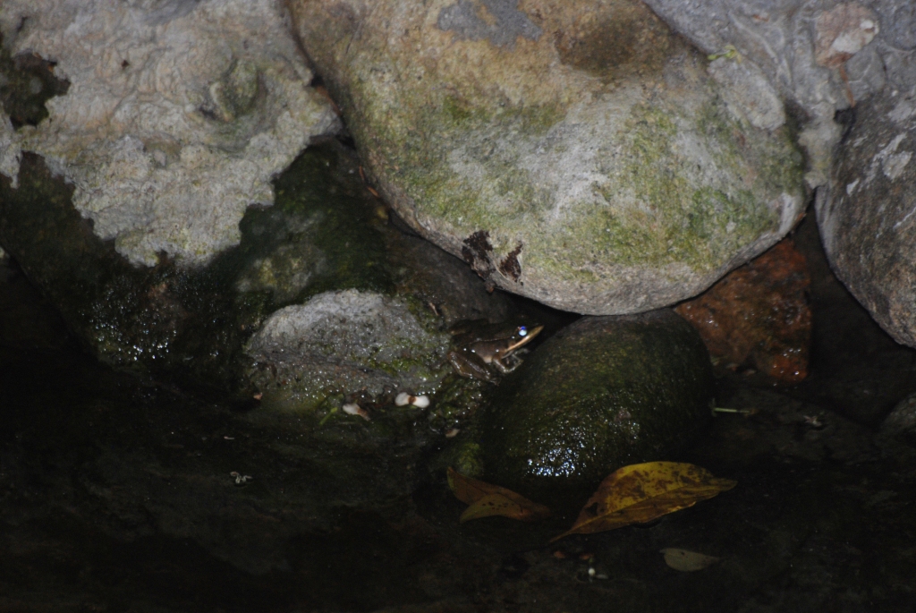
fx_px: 11461
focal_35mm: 450
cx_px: 458
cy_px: 306
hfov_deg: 4.6
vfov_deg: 3.1
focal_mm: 300
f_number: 5.6
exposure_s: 1/60
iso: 400
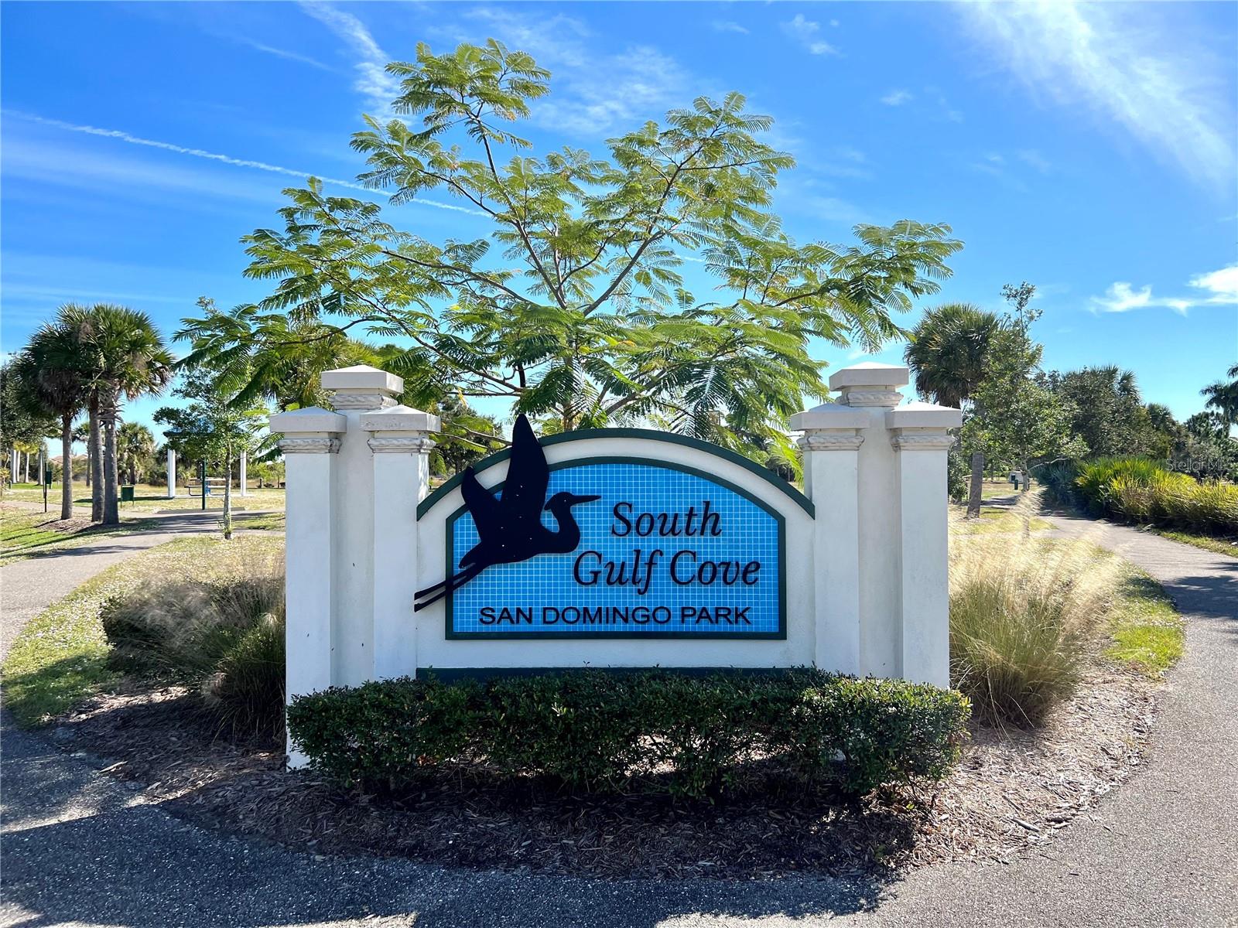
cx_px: 619
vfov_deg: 53.1
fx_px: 930
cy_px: 464
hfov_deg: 67.3
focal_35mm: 26
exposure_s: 1/4115
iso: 50
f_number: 1.5
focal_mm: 5.7
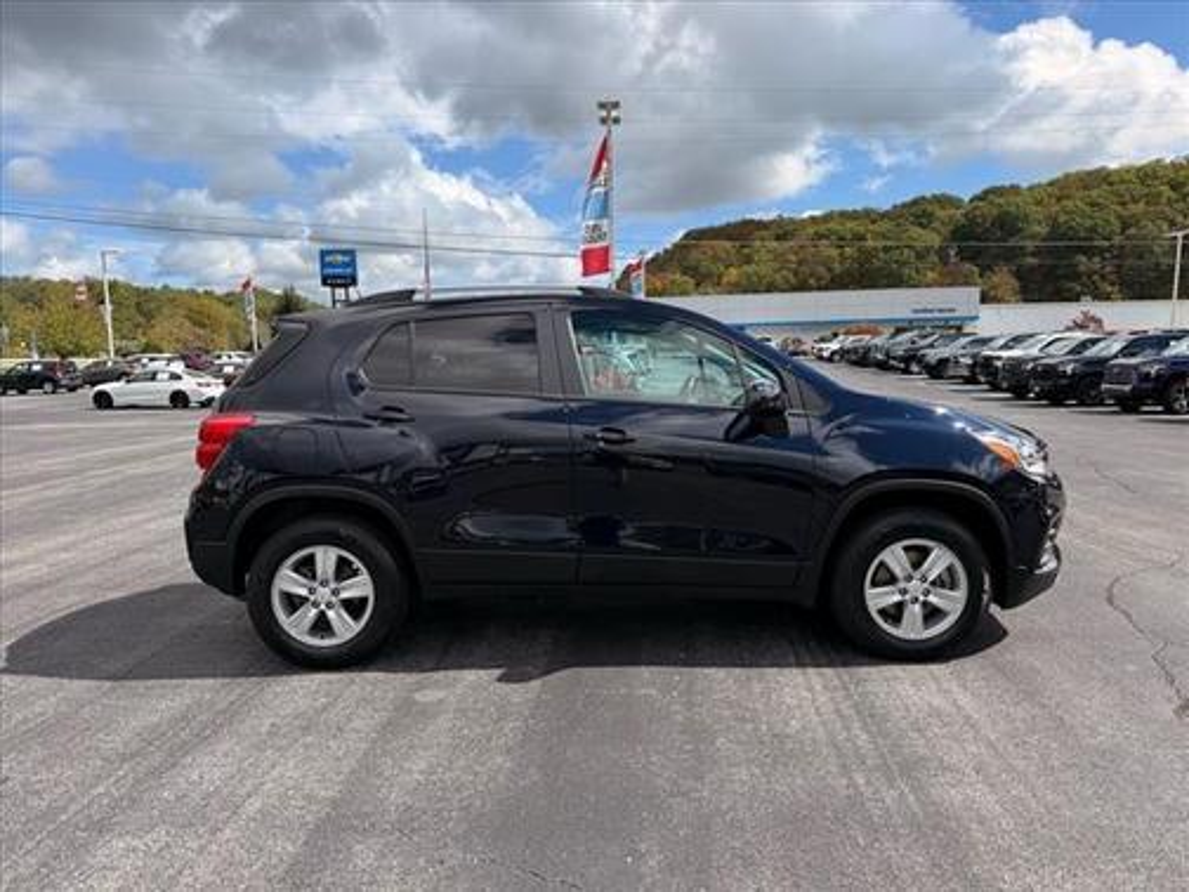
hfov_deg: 71.6
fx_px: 824
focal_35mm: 24
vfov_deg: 56.8
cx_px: 594
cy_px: 446
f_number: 1.78
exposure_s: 1/3584
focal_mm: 6.76
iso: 80
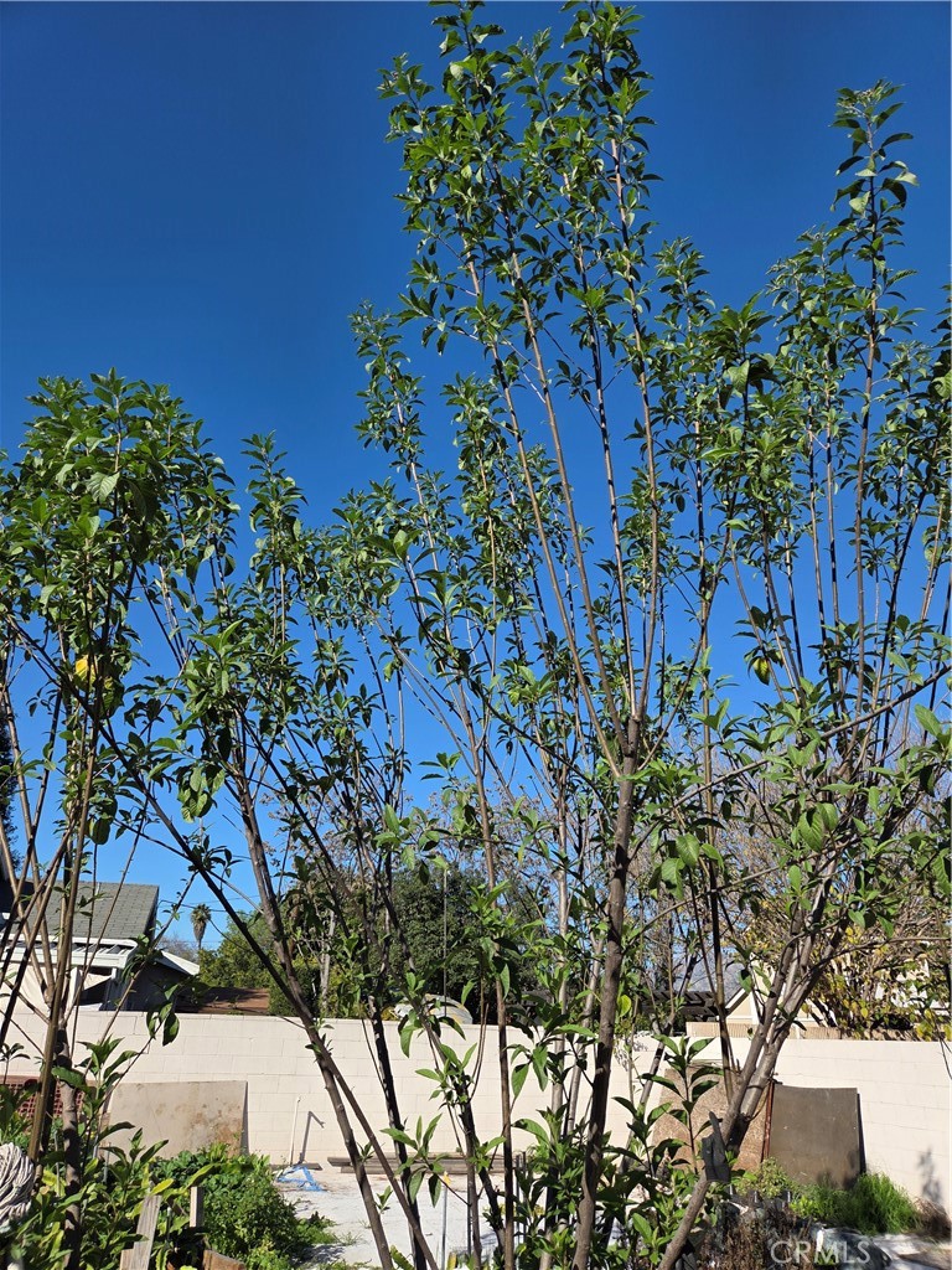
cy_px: 635
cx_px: 476
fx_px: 843
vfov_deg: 73.9
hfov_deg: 58.9
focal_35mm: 23
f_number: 1.8
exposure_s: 1/5004
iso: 80
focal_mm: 5.4
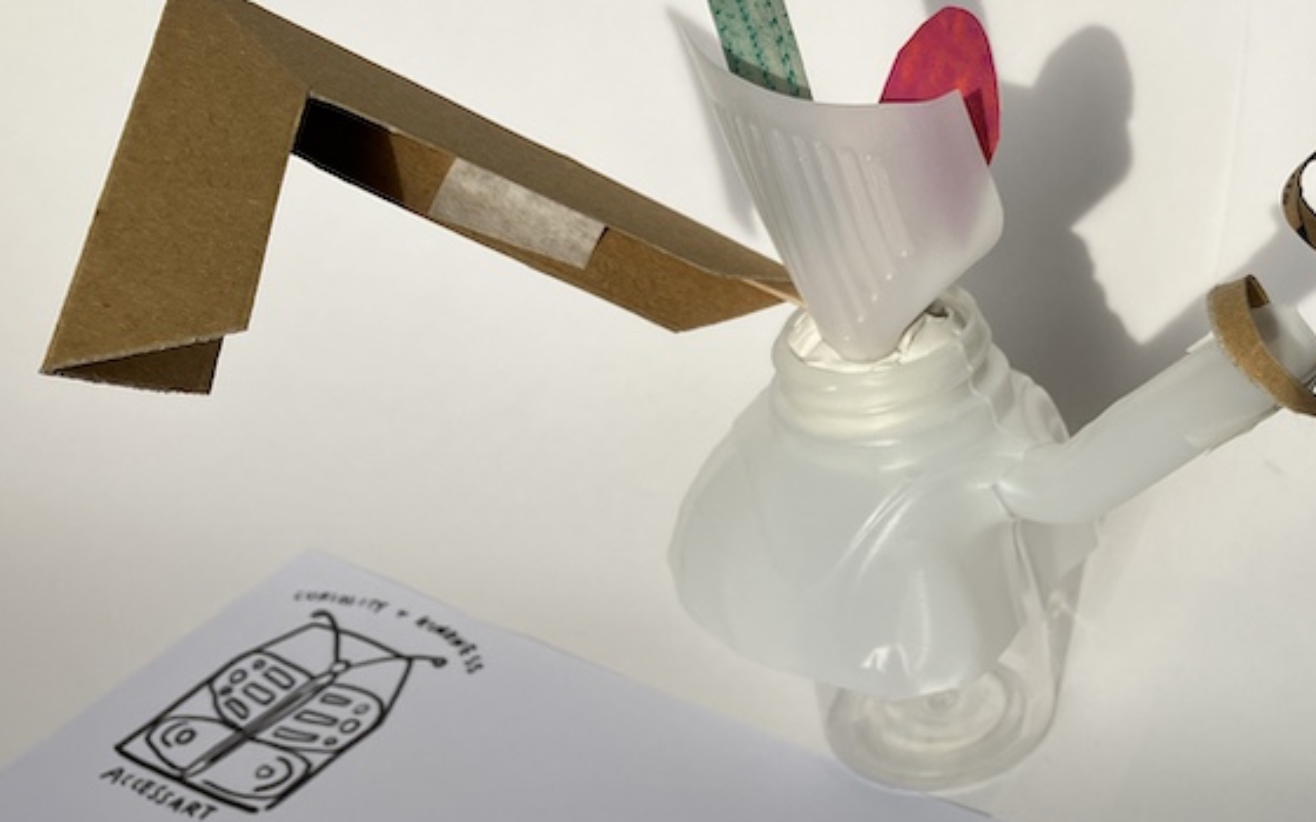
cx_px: 1090
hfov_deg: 36.6
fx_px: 1901
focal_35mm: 53
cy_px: 599
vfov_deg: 24.2
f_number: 1.8
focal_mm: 3.99
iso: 32
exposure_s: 1/694
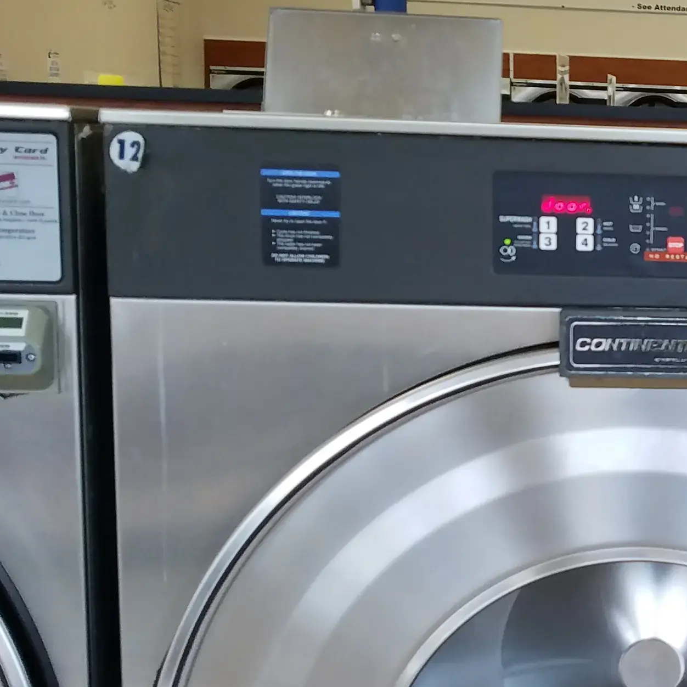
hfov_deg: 20.5
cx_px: 983
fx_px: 1662
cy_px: 403
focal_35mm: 74
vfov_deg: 23.3
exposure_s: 1/60
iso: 64
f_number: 1.7
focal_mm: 4.2
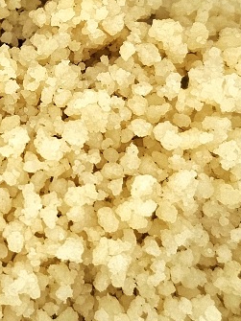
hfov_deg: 13.1
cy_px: 25
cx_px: -47
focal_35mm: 110
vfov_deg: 17.6
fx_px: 1022
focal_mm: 6.3
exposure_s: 1/182
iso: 200
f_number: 1.7
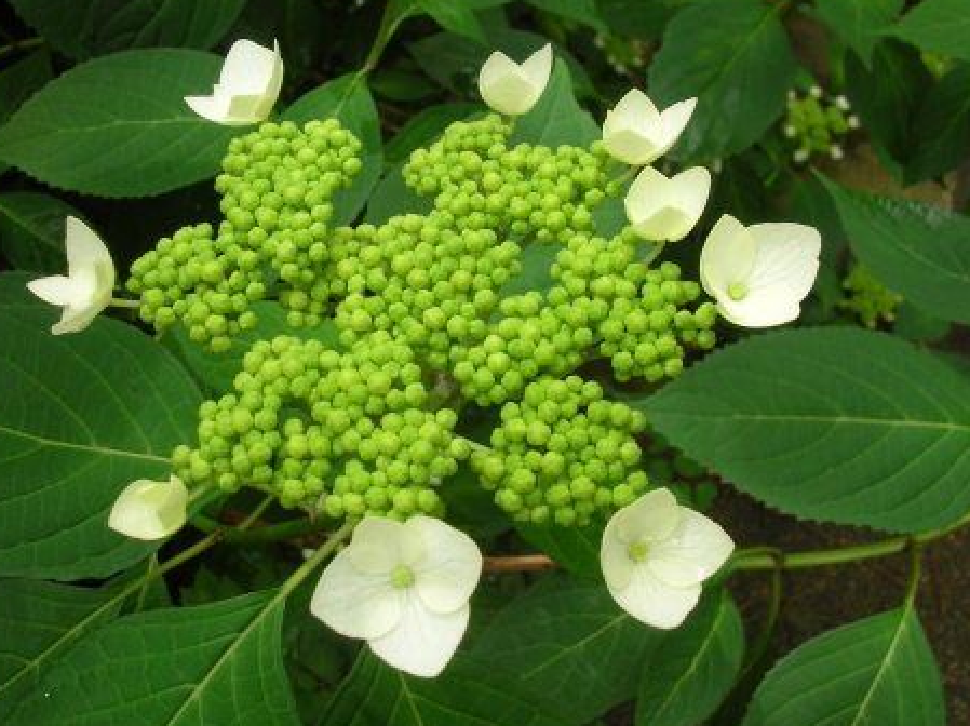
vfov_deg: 36.8
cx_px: 443
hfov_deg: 47.8
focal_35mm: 39
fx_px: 1092
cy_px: 378
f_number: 5.6
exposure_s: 1/37.5
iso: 50
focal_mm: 5.8
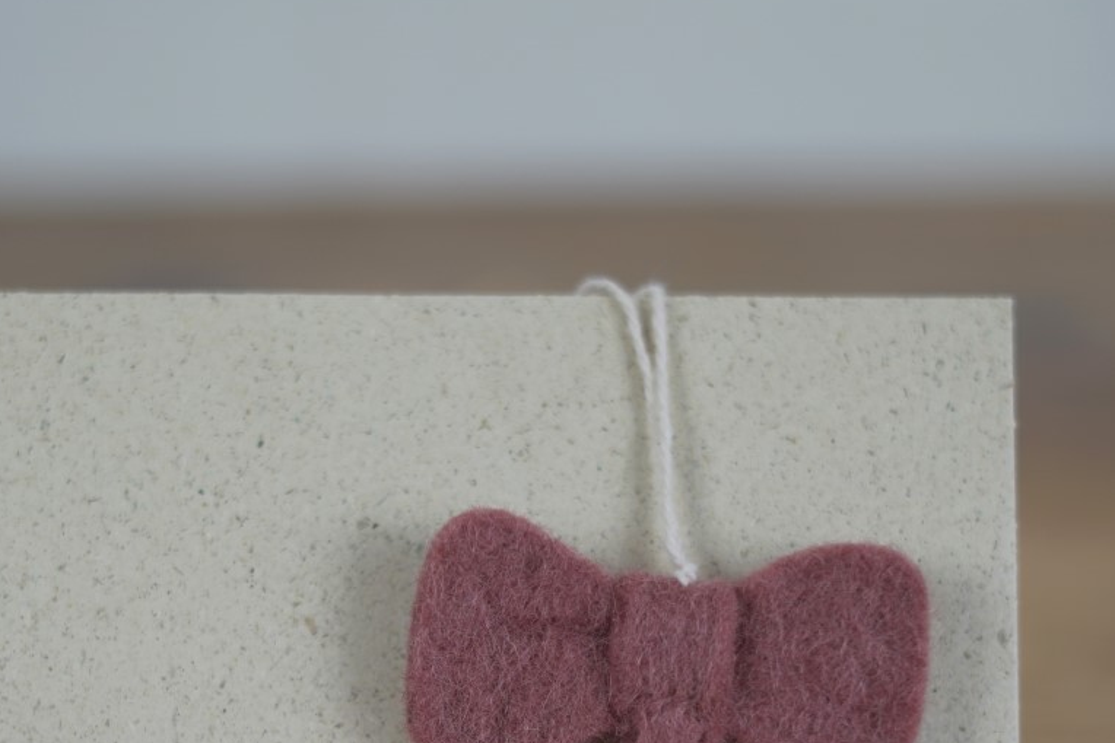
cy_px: 721
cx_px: 448
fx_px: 3282
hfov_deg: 19.3
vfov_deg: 12.8
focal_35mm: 106
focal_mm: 50
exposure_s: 1/200
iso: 200
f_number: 1.8
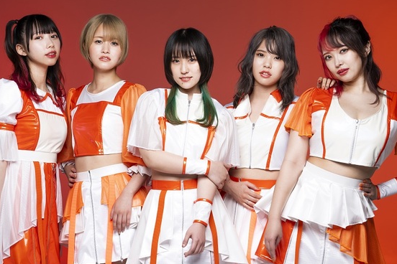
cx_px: 181
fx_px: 992
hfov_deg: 22.6
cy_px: 154
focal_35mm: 90
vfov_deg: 15.2
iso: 100
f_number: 11
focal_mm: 70
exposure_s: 1/125
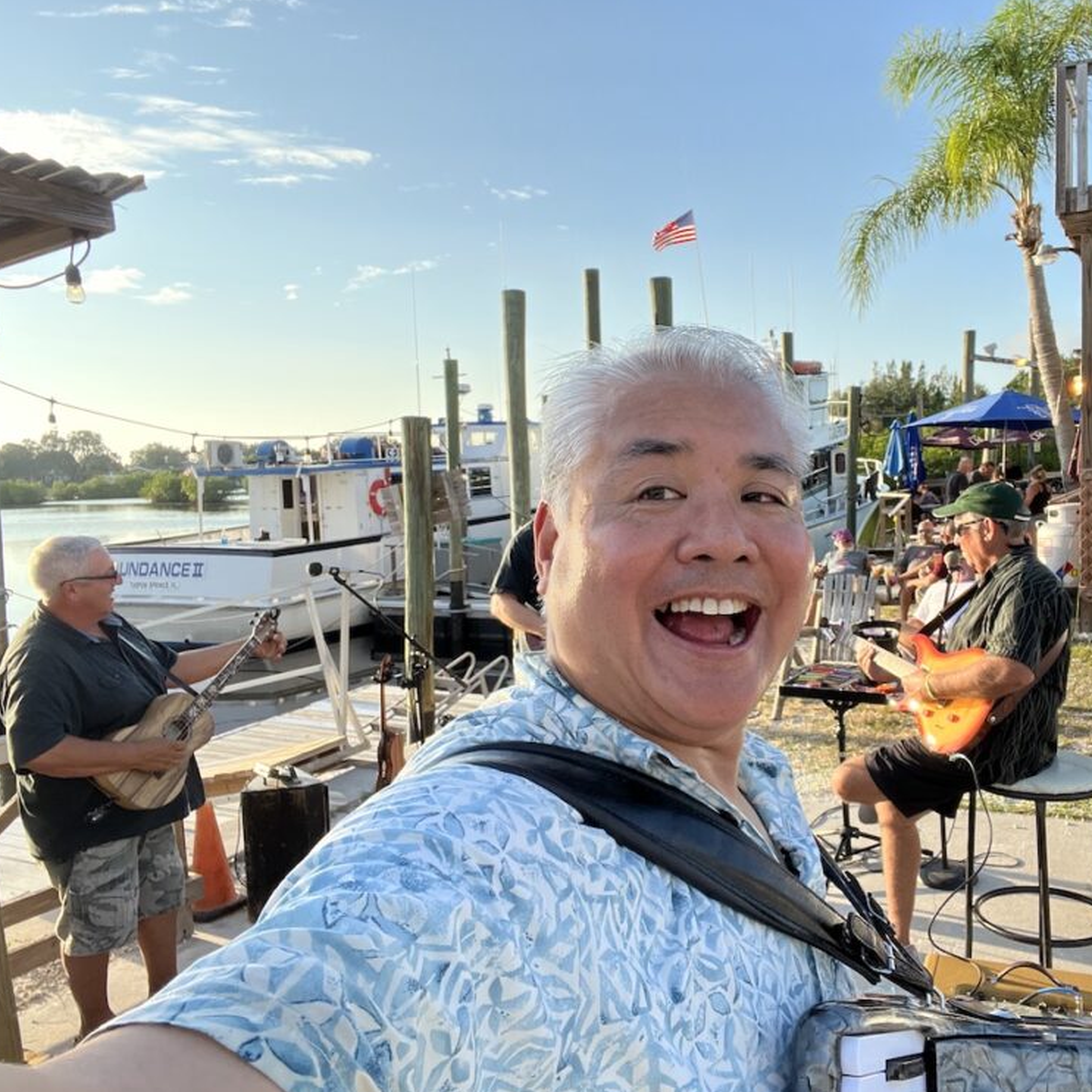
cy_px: 547
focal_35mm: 28
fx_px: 999
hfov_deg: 56.8
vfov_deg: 57.3
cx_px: 663
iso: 32
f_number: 2.2
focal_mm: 2.71
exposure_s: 1/286
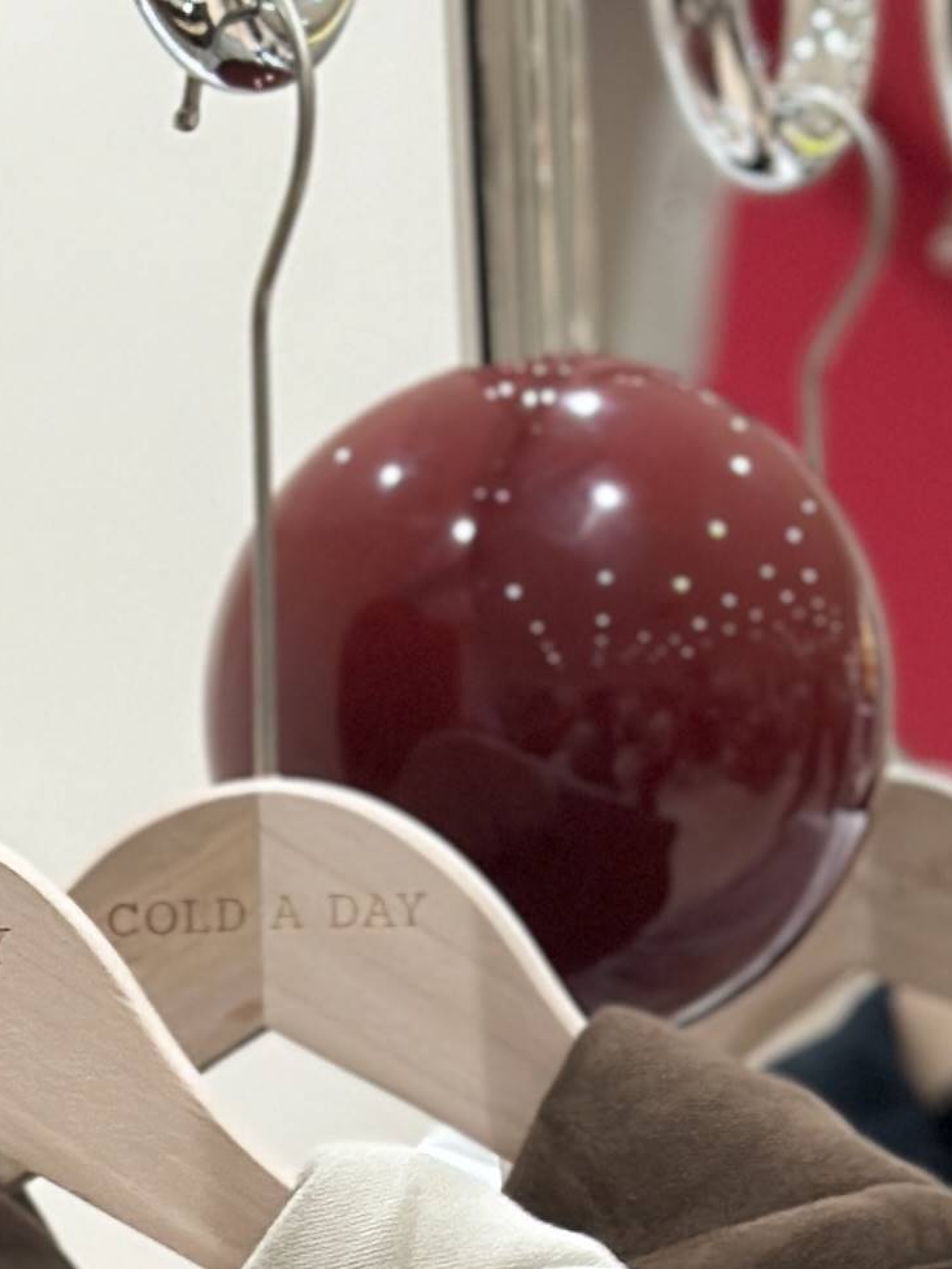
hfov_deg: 7.5
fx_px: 7259
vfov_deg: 9.6
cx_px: 127
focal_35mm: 198
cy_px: 2016
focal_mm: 6.86
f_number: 1.78
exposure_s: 1/50
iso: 160
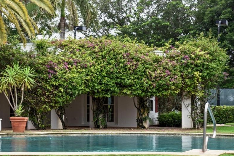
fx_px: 826
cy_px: 96
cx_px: 84
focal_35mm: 127
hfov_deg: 16.1
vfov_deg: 10.8
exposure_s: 1/40
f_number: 11
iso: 200
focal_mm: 98
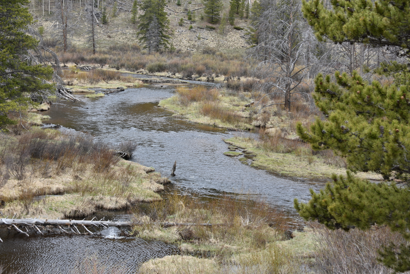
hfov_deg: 31.0
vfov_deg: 20.9
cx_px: 205
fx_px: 740
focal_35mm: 65
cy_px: 137
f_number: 7.1
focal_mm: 65
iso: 100
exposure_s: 1/200
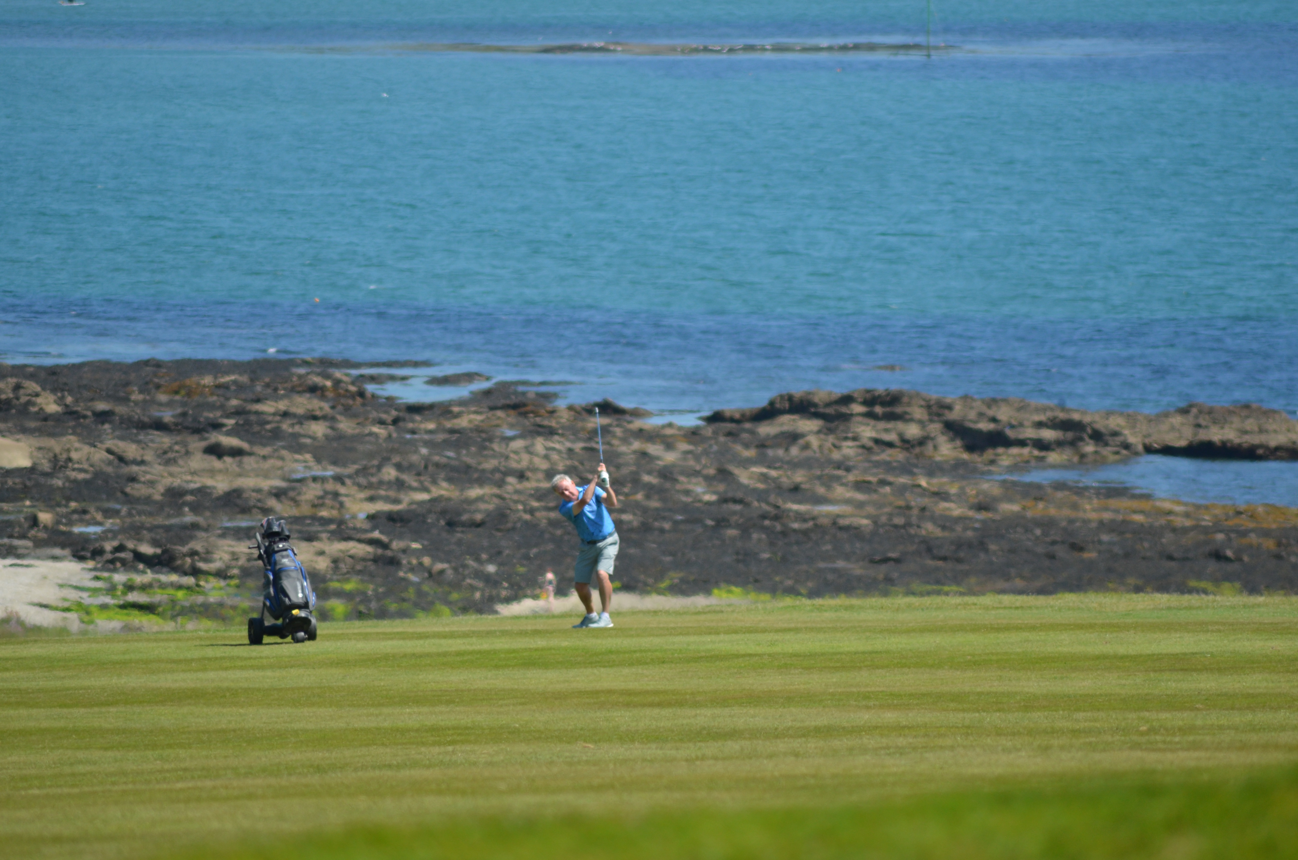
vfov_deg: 3.5
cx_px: 649
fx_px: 14033
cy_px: 430
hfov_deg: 5.3
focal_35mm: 390
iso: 360
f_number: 5.6
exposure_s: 1/2000
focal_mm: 260
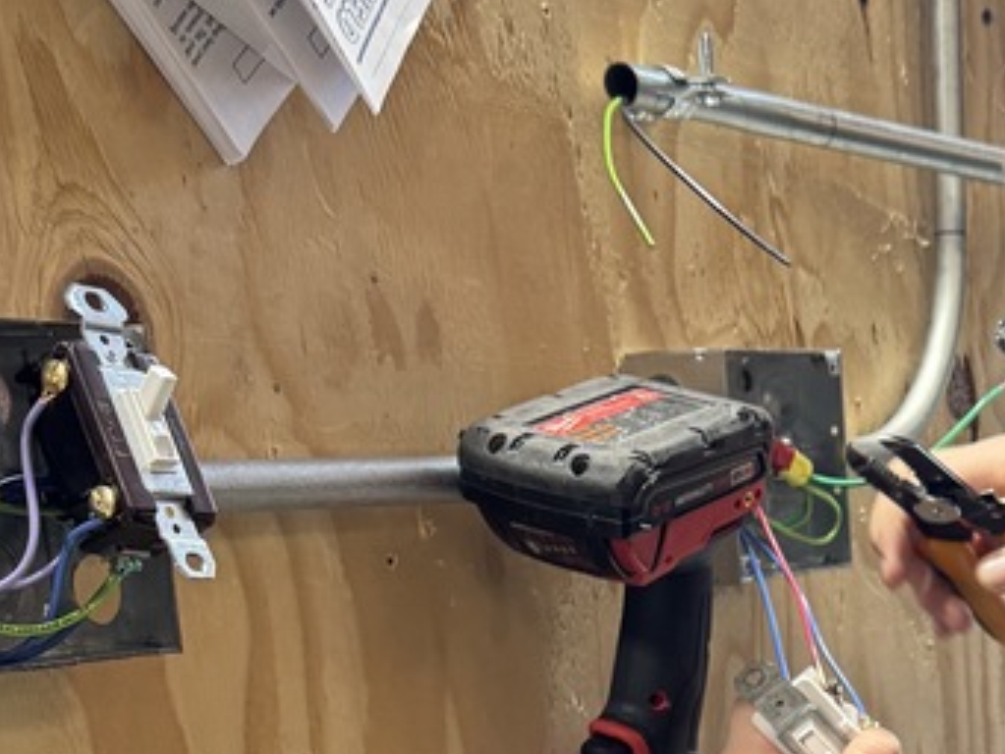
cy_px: 913
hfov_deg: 25.5
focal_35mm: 72
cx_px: 1029
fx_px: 2091
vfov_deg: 19.2
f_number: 1.78
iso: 200
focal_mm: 6.76
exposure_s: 1/120
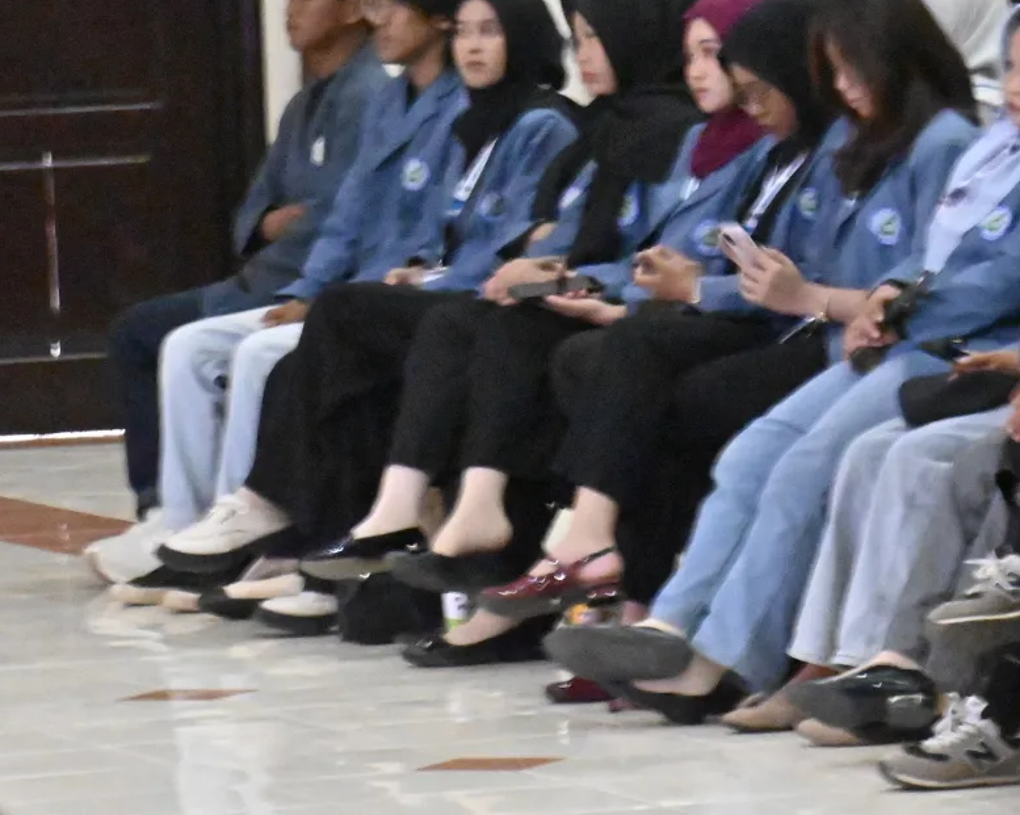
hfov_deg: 6.0
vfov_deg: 4.8
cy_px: 134
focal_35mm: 323
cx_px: 641
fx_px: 9747
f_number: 11
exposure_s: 1/30
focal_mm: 110
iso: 25600
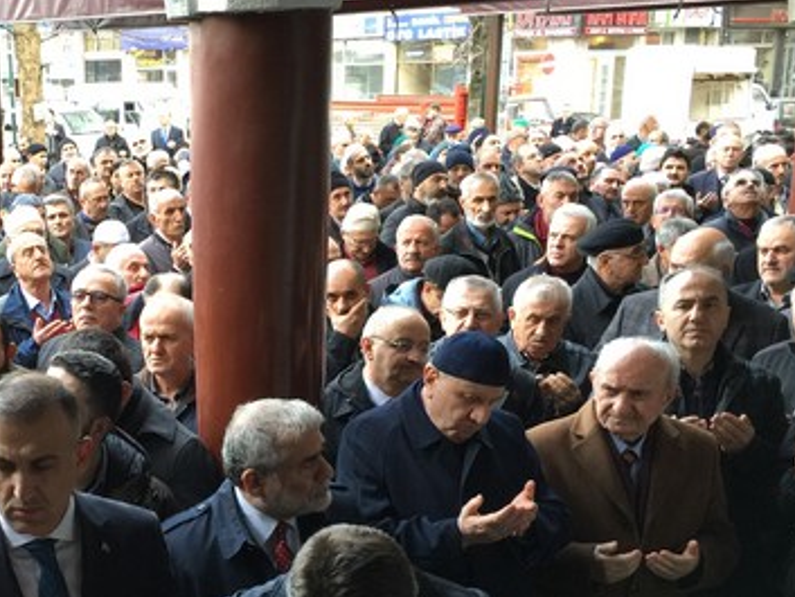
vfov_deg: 26.3
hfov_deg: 33.9
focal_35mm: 55
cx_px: 155
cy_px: 421
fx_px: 1264
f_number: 2.2
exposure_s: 1/33
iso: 50
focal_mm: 4.15
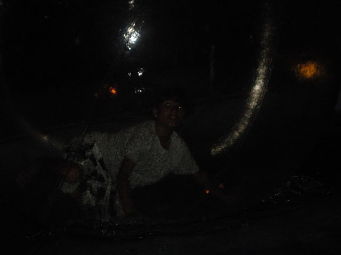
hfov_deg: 16.8
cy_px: 128
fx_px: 1153
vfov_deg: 12.7
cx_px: 170
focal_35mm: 117
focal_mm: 24.5
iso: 200
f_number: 5.1
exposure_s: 1/362
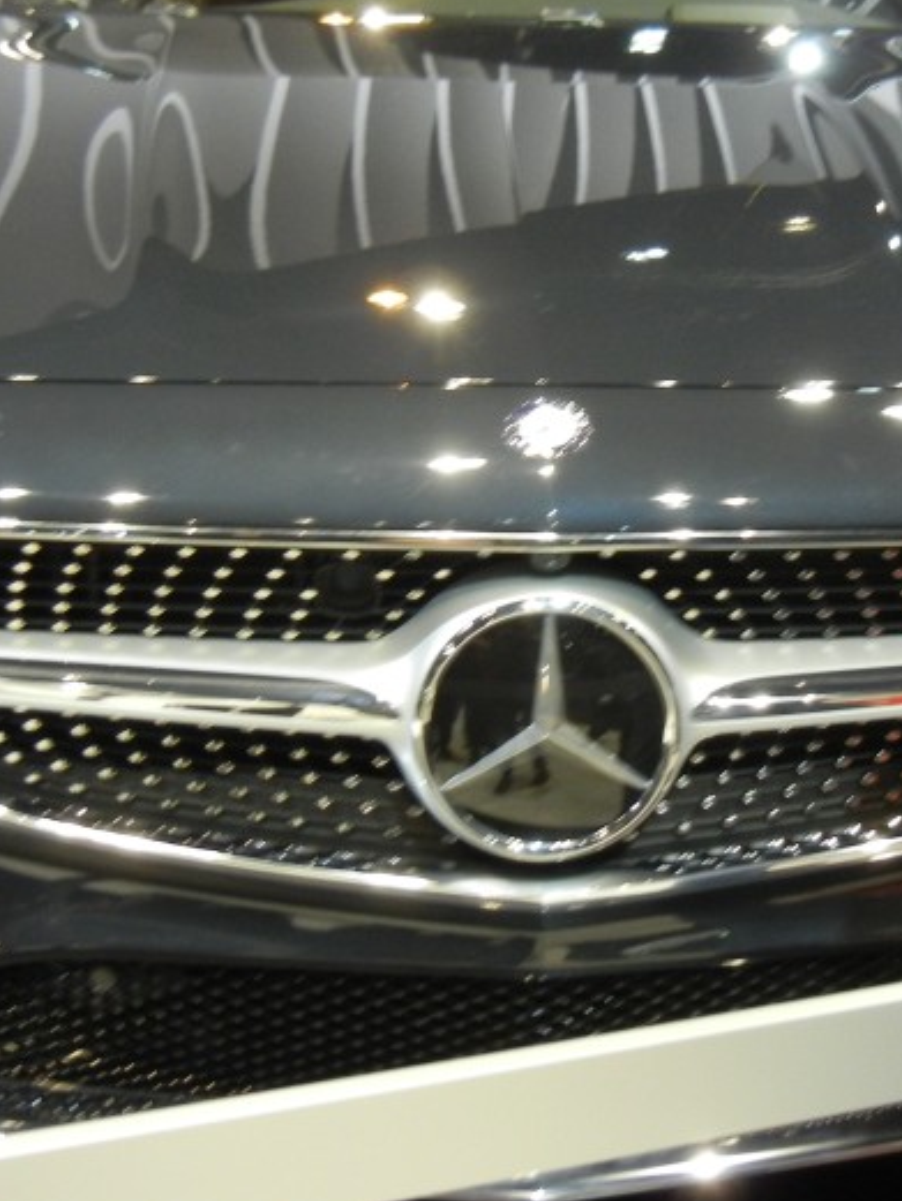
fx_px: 2049
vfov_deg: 32.5
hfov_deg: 24.7
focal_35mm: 59
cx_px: 586
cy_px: 424
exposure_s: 1/32.2
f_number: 3.5
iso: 400
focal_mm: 5.4
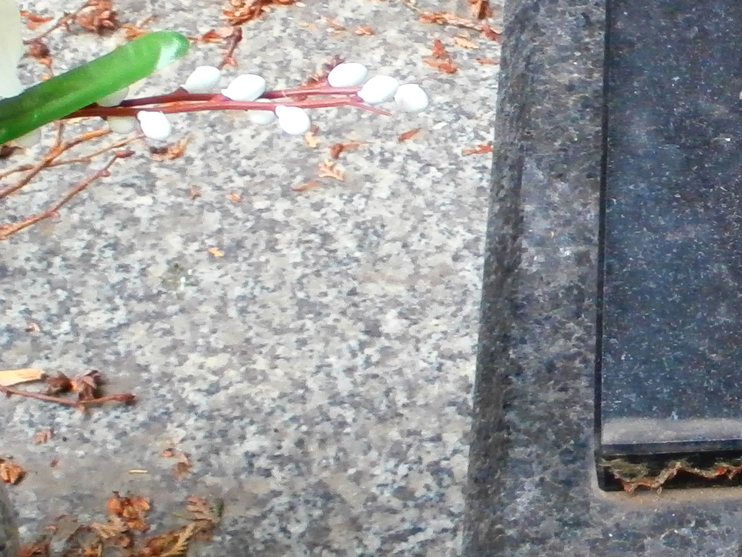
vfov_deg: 10.2
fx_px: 3087
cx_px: 1134
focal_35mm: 144
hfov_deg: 12.9
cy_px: -85
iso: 200
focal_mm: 8.29
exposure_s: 1/60
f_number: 4.2
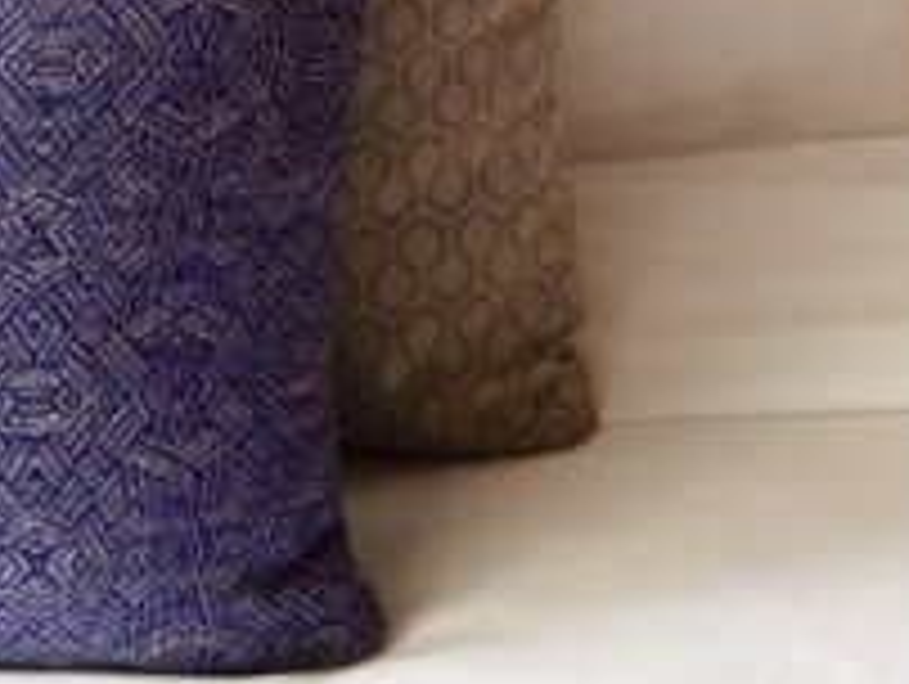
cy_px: -778
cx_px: 1080
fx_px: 3602
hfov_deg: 14.0
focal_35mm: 137
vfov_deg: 9.9
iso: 400
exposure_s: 1/125
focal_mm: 16
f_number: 3.5
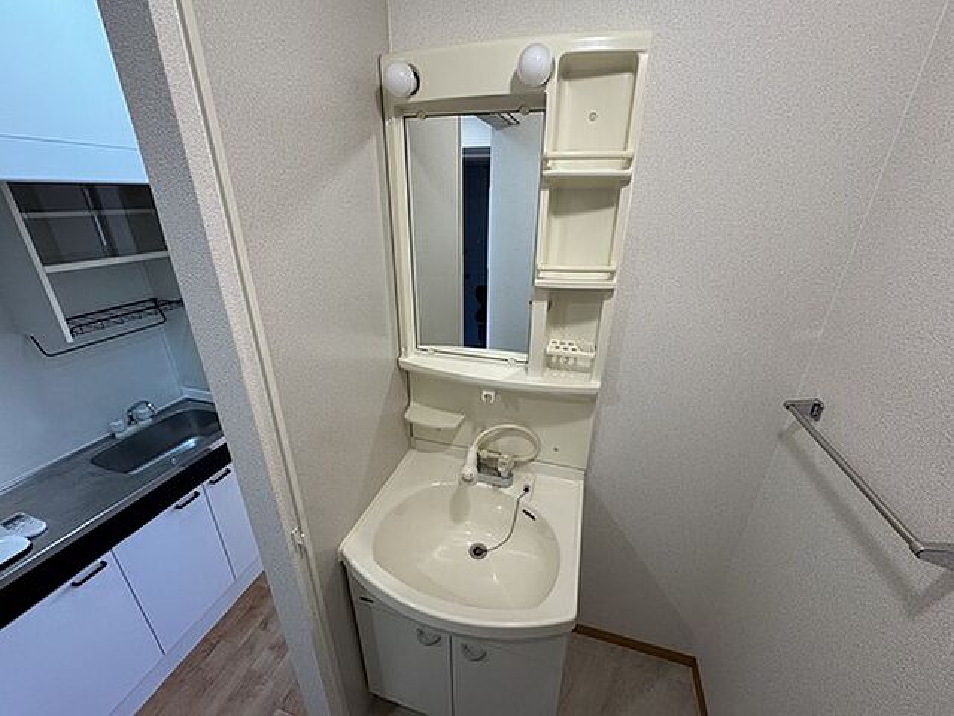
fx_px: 386
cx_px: 477
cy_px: 358
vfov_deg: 85.7
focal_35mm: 14
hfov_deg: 102.1
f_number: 2.2
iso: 250
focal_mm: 2.22
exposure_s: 1/120
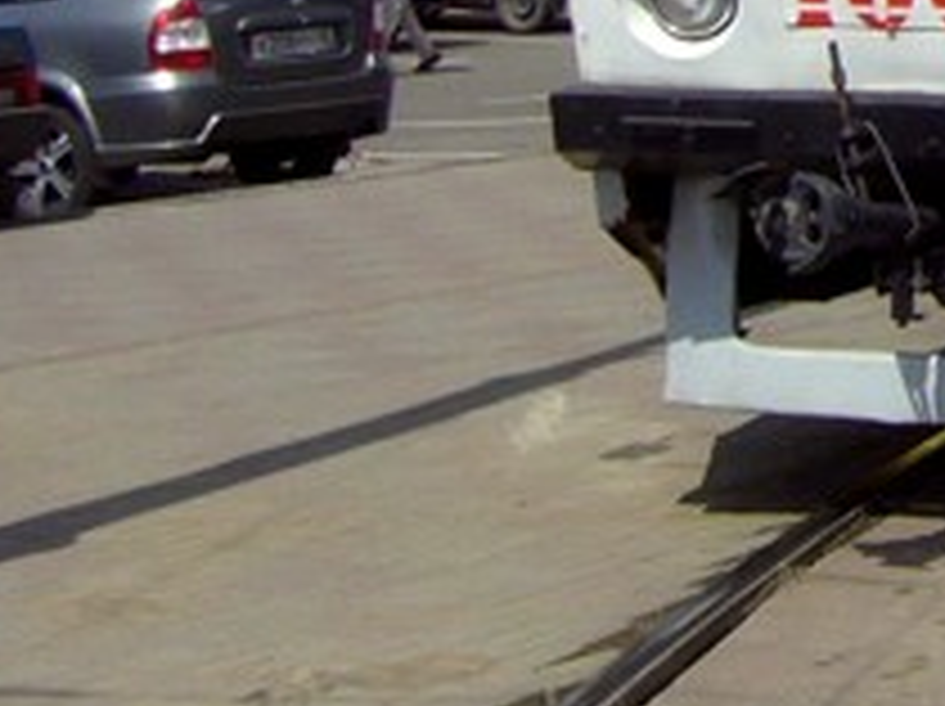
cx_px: 1642
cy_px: -558
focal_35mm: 171
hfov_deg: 10.9
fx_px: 4663
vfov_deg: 8.3
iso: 80
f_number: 5.6
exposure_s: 1/500
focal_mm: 5.8
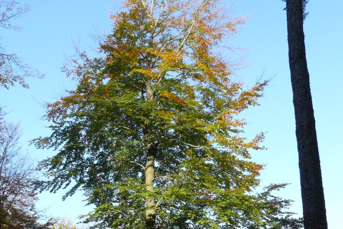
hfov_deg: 38.2
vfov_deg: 25.8
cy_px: 156
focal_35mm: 52
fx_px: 495
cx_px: 172
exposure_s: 1/250
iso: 200
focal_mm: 6.1
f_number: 5.6
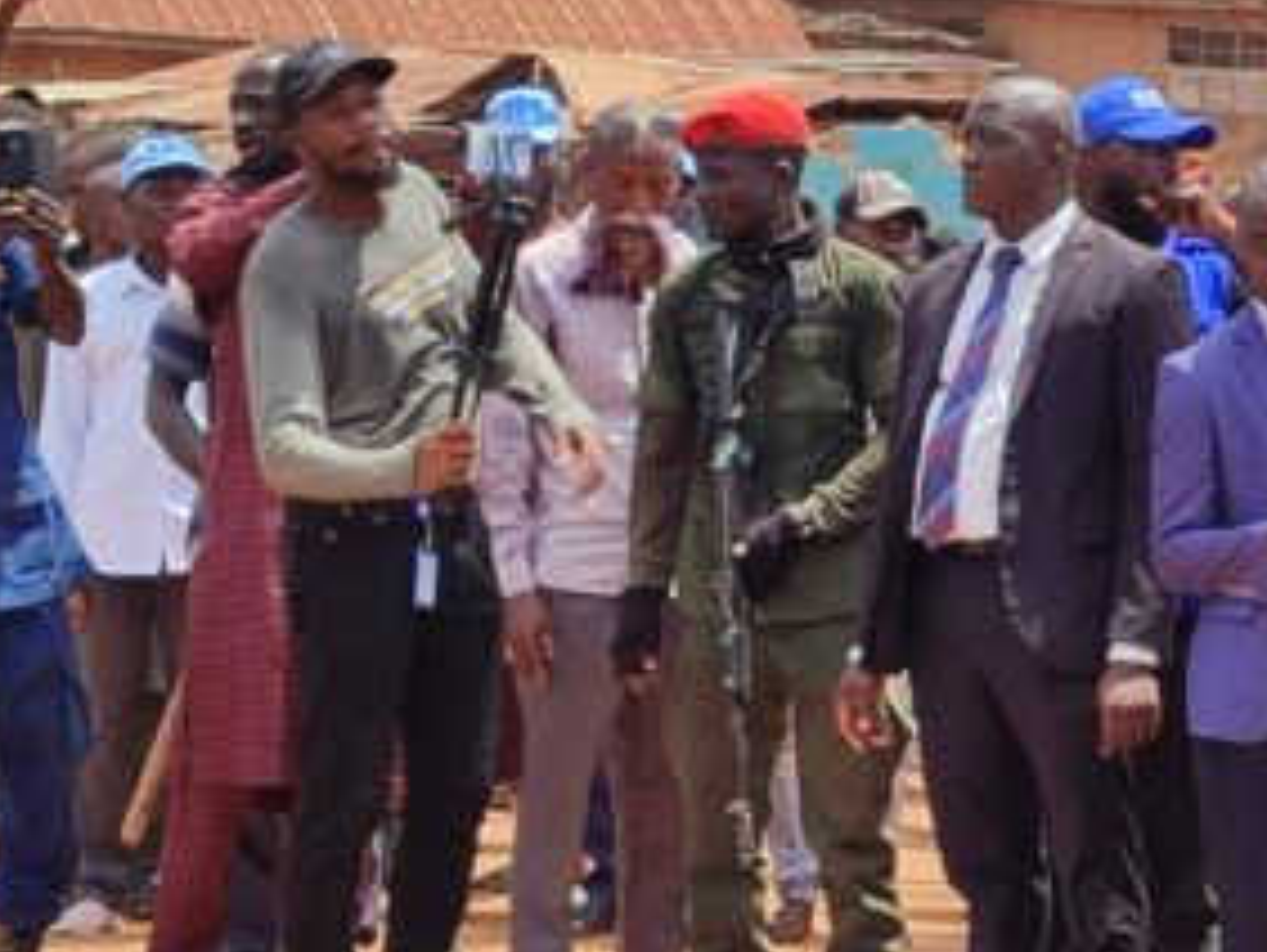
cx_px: 1343
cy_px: 489
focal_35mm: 68
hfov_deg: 26.6
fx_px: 2491
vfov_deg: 21.6
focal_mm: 5.95
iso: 50
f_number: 1.89
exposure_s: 1/683
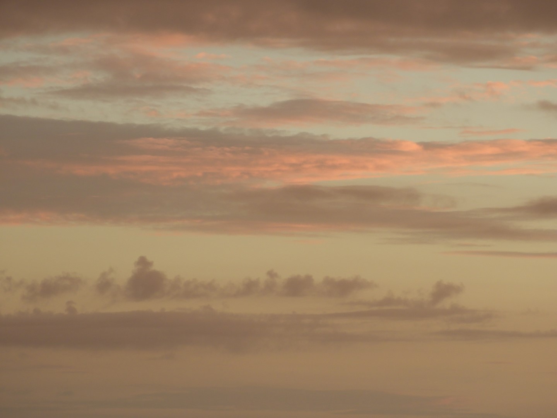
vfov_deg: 7.4
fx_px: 3218
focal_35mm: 200
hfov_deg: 9.9
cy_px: 209
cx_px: 278
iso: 110
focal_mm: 35.8
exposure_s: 1/60
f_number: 5.3
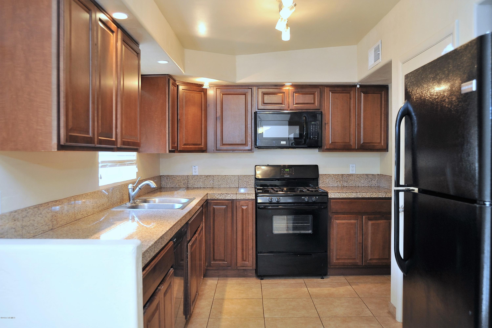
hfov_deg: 58.7
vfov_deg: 41.1
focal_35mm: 32
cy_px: 164
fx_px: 437
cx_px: 246
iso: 1000
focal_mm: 32
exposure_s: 1/30
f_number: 6.3
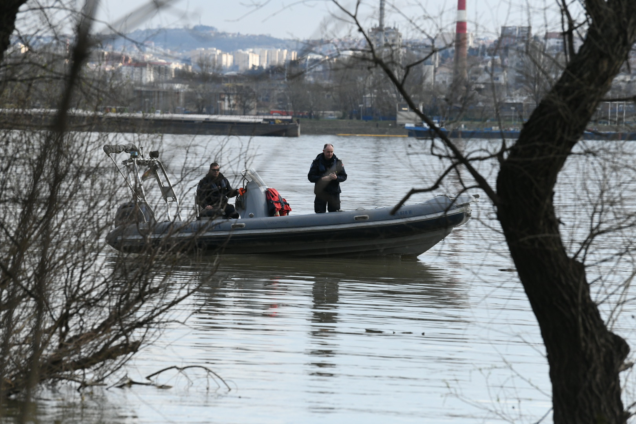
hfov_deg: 11.7
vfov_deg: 7.8
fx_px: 3091
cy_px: 212
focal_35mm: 175
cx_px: 318
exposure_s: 1/8000
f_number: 5
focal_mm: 175
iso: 2500
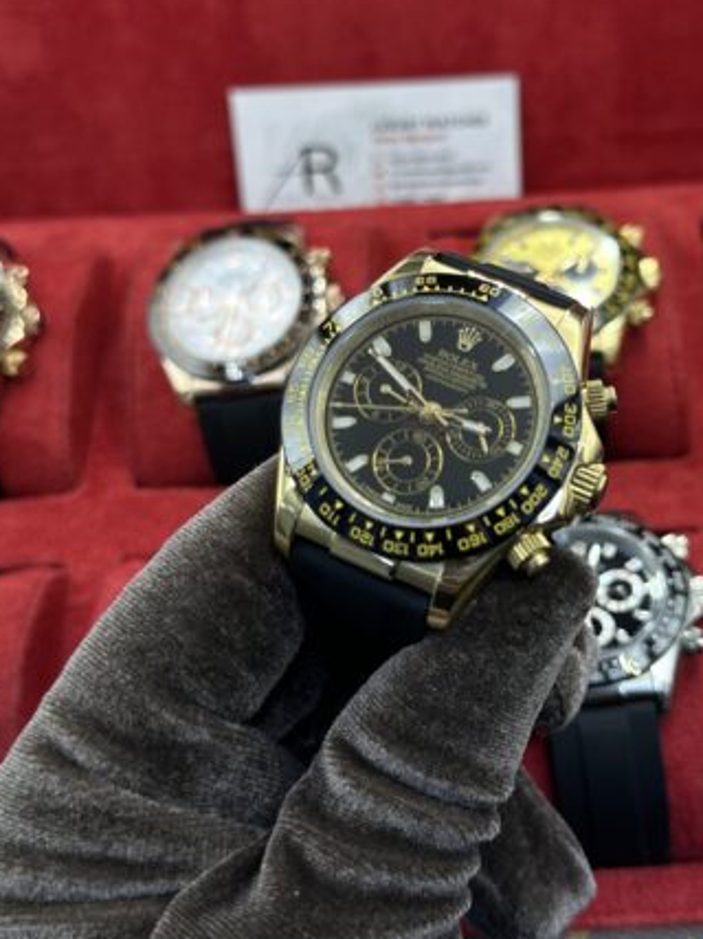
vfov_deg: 42.1
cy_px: 444
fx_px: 1219
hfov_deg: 32.0
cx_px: 450
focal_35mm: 45
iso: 80
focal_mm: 6.86
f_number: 1.78
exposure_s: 1/570
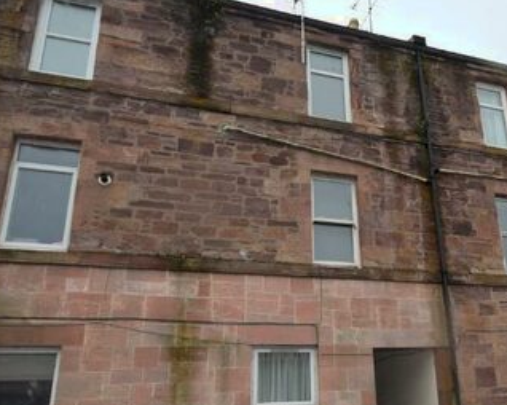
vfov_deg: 46.4
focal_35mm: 31
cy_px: 265
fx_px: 465
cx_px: 362
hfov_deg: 55.2
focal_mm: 10
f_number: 5
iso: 125
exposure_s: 1/200
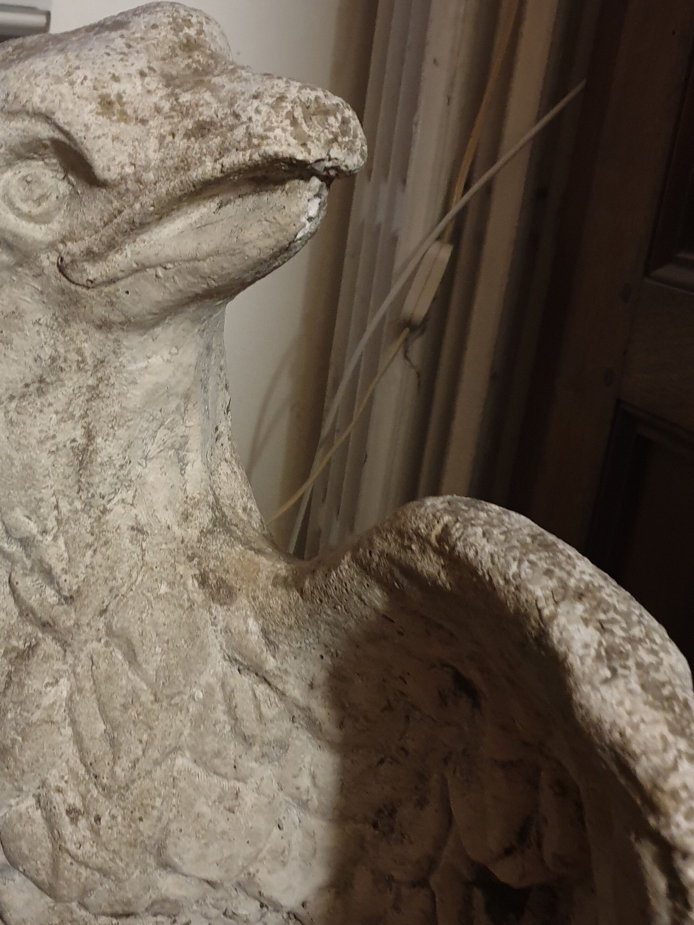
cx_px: 163
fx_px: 1069
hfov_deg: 35.1
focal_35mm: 40
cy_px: 476
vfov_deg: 46.8
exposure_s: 1/14
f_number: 1.5
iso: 320
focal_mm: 4.3
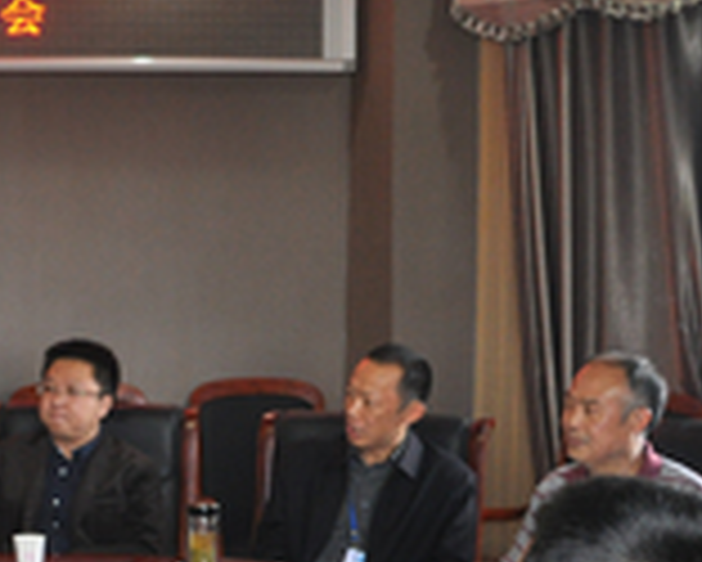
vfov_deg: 16.1
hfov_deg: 19.2
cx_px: -122
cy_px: 472
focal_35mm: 94
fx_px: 1965
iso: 800
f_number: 3.8
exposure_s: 1/60
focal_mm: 21
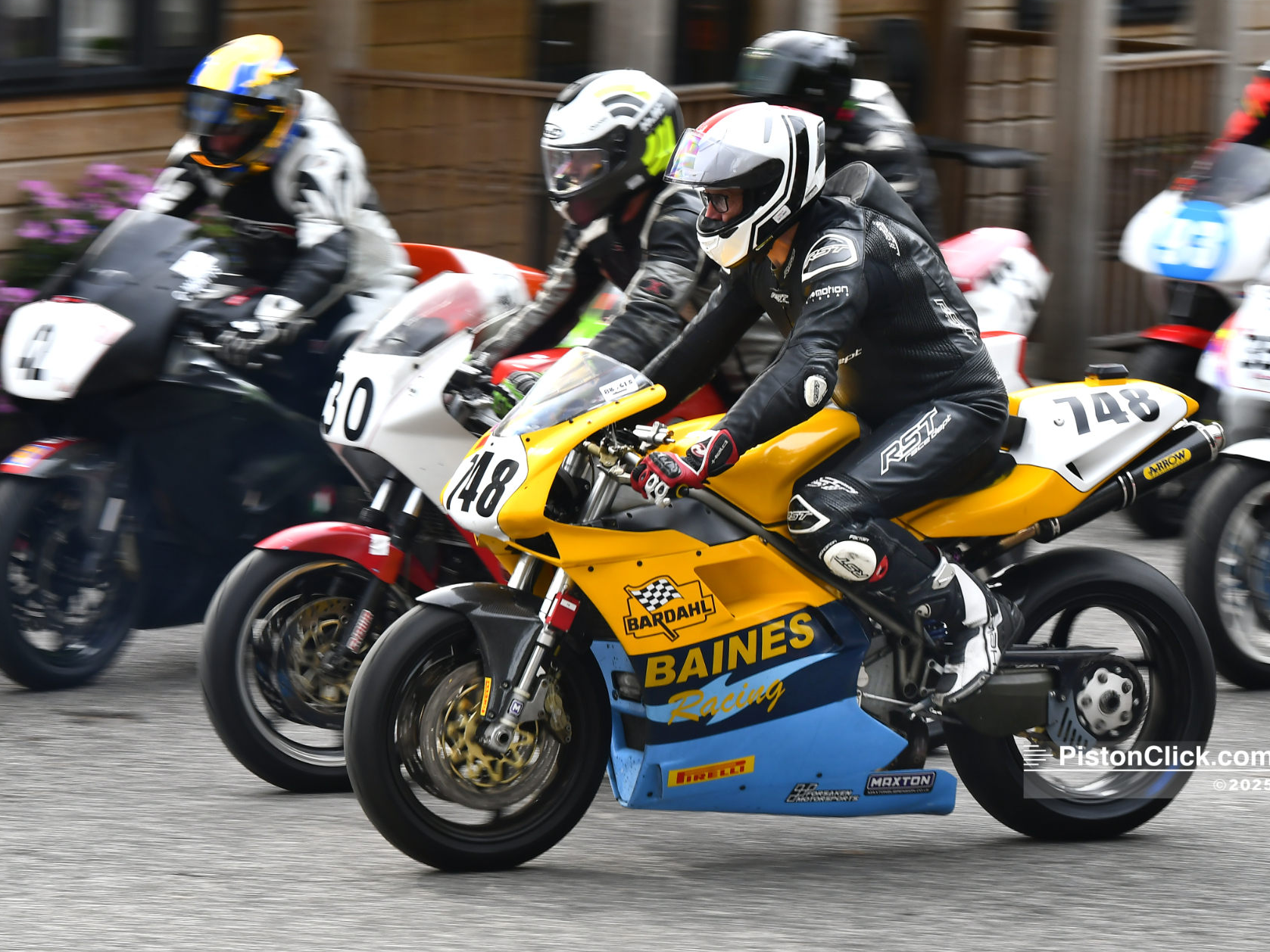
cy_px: 474
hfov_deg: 10.1
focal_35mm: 196
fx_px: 7191
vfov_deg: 7.6
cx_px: 615
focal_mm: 120
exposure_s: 1/50
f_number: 8
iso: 200
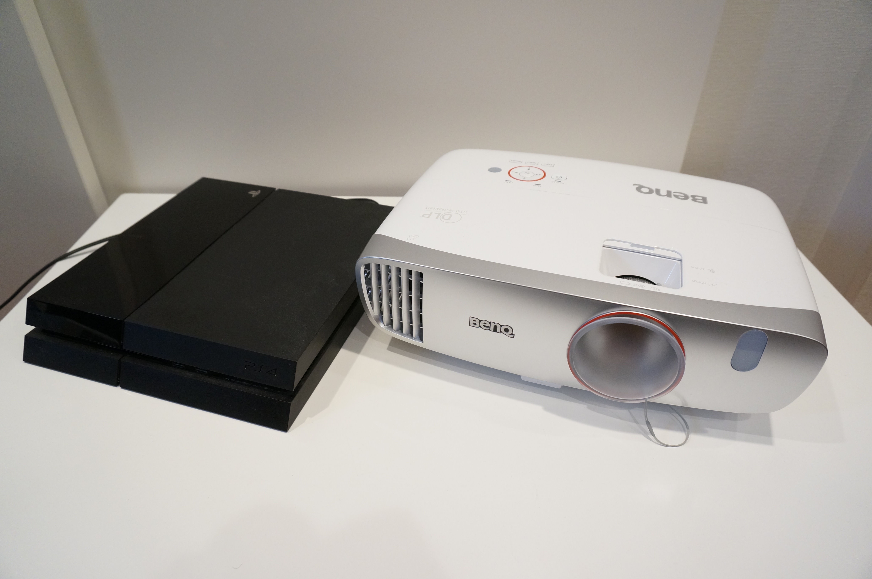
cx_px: 436
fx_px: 581
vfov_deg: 53.0
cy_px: 290
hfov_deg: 73.8
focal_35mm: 24
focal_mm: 16
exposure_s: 1/60
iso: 1250
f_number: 4
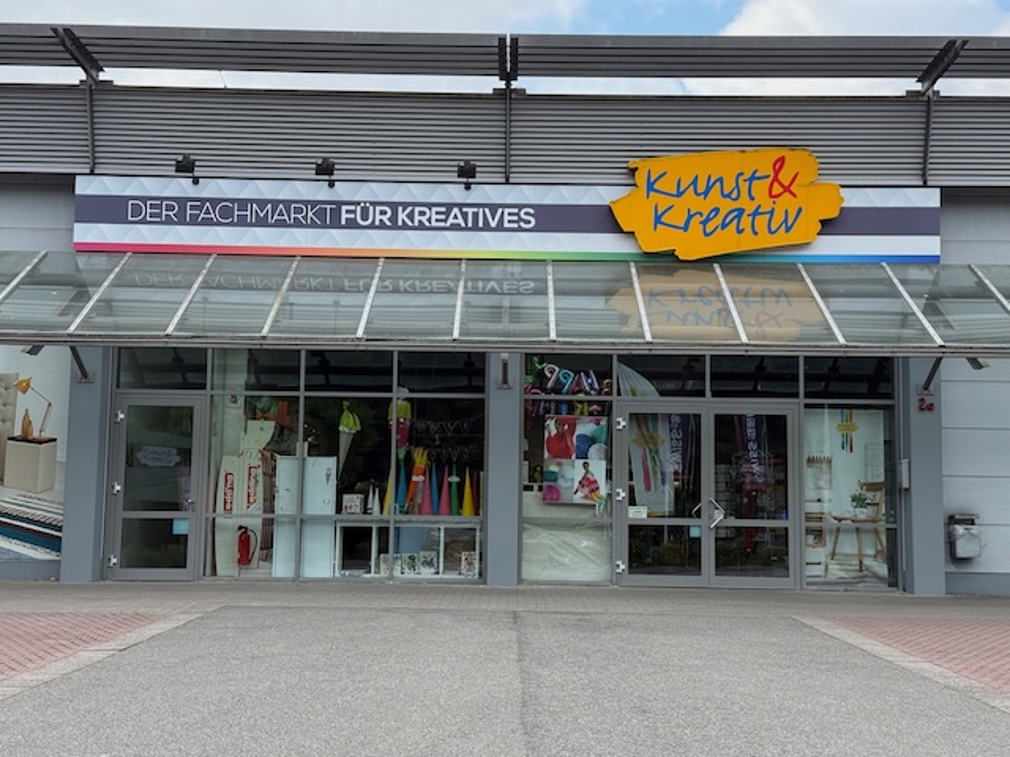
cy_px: 378
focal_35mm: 48
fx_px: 1401
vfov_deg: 30.3
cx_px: 505
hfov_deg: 39.7
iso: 100
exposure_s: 1/1377
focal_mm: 6.76
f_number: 1.78
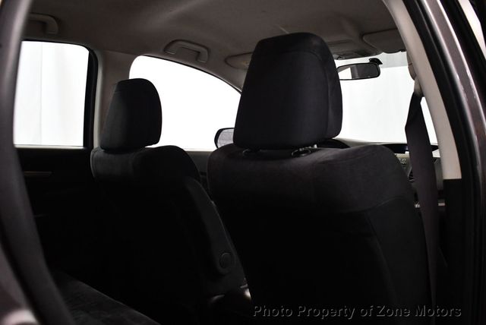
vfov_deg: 36.9
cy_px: 162
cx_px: 243
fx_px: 486
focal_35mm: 36
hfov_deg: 53.1
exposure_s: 1/125
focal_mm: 18
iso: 2500
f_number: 3.5
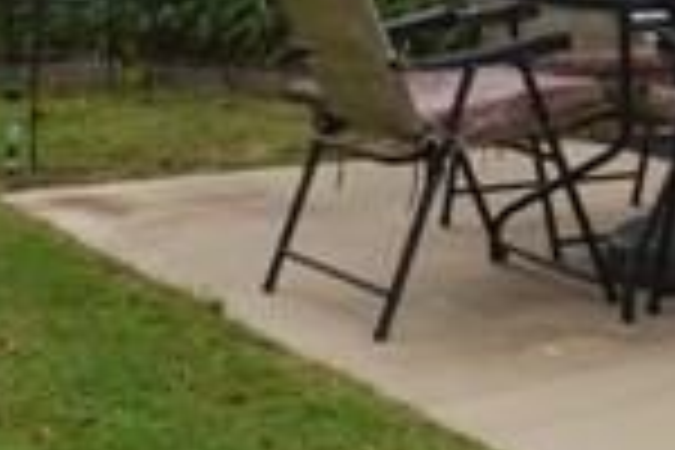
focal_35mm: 115
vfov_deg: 11.3
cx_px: 554
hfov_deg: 17.6
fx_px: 2156
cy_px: -268
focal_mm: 18
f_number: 5.6
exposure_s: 1/200
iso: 100
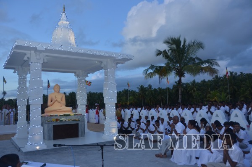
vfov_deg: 43.4
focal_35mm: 30
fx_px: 210
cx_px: 126
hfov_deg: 62.0
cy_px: 84
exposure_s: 1/125
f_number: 3.5
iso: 400
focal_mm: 20
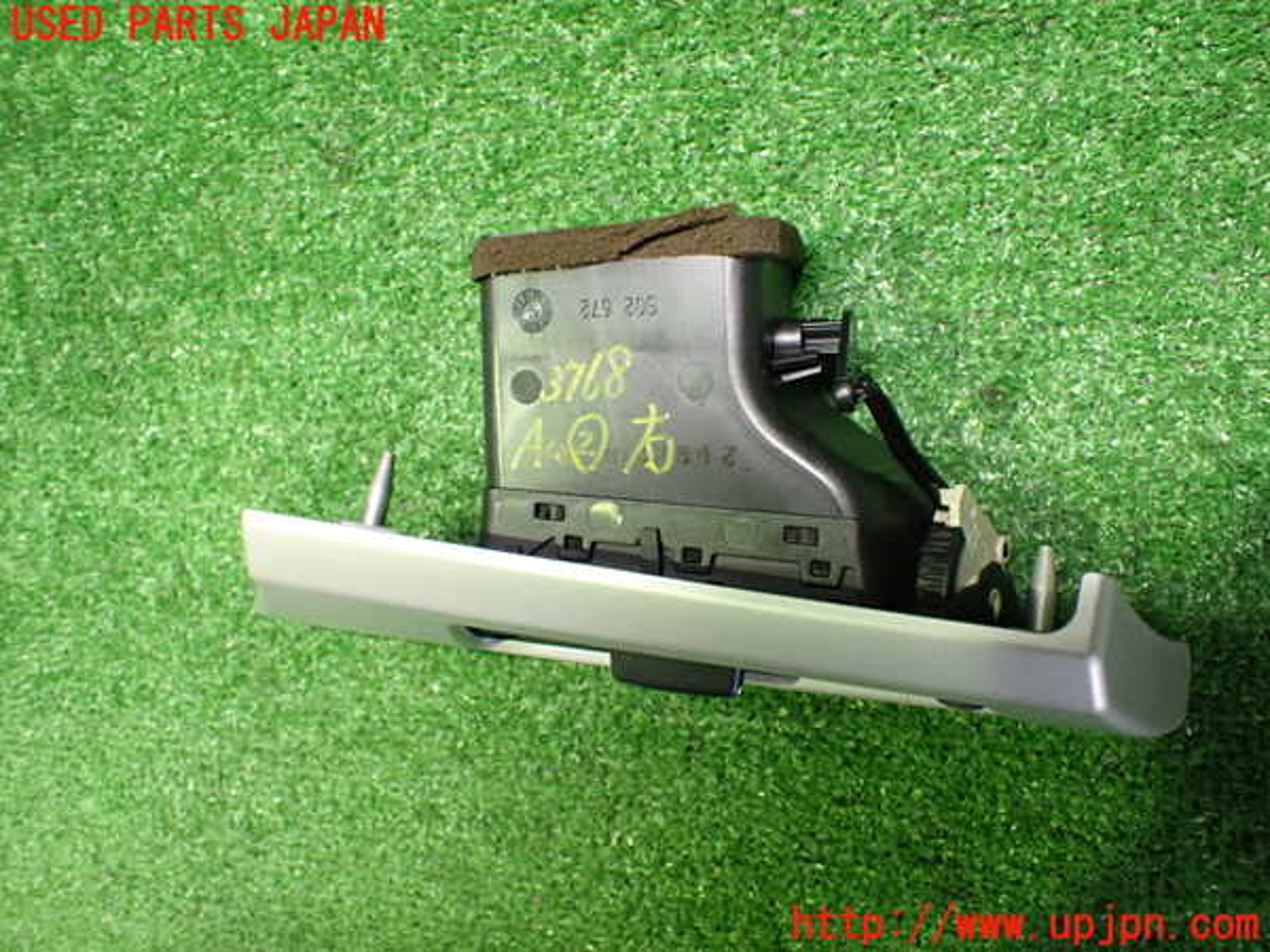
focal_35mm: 30
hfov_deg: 60.0
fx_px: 1101
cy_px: 476
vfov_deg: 46.8
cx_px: 635
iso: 800
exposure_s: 1/30
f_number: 2.3
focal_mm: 5.4
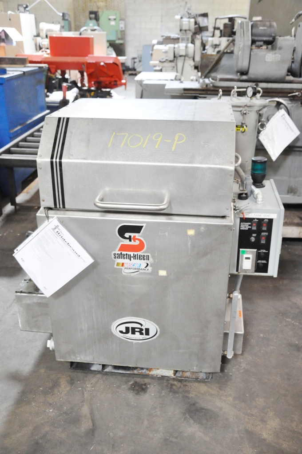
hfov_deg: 36.8
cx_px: 151
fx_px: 454
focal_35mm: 36
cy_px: 227
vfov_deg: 53.2
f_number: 3.8
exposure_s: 1/30
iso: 3200
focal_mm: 24
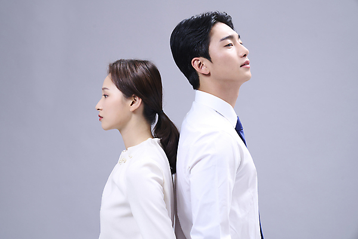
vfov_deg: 19.5
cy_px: 120
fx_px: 696
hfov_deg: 28.8
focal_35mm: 70
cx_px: 179
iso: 160
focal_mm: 70
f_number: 8
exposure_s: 1/125
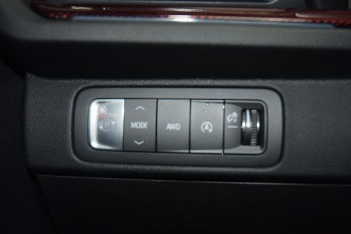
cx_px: 176
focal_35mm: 51
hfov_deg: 38.9
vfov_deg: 26.5
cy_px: 117
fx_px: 497
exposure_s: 1/20
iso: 400
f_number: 4
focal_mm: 34
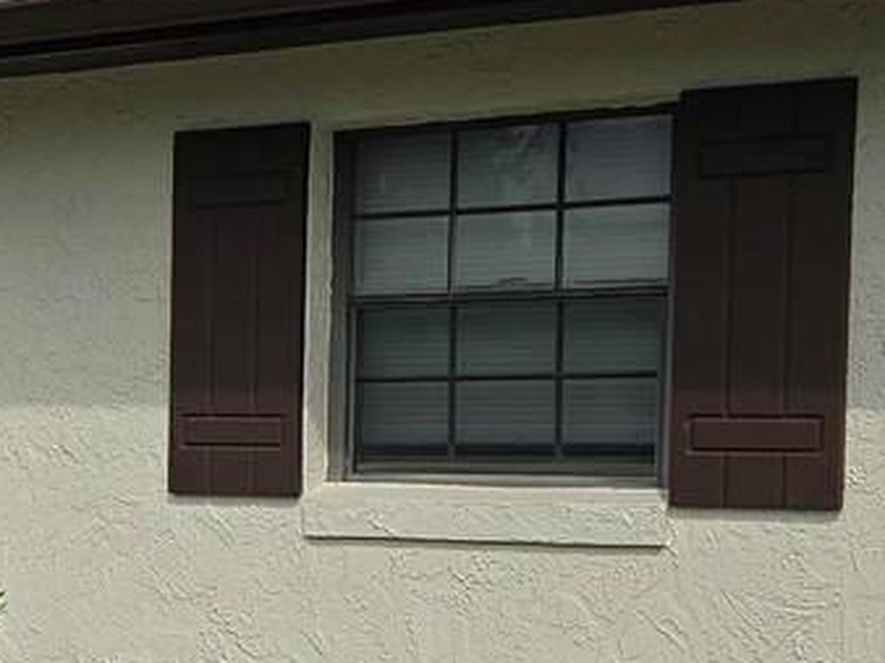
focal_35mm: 109
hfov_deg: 15.6
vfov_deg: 13.5
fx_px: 2785
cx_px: -683
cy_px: 529
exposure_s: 1/1078
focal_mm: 6.3
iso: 12
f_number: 1.7
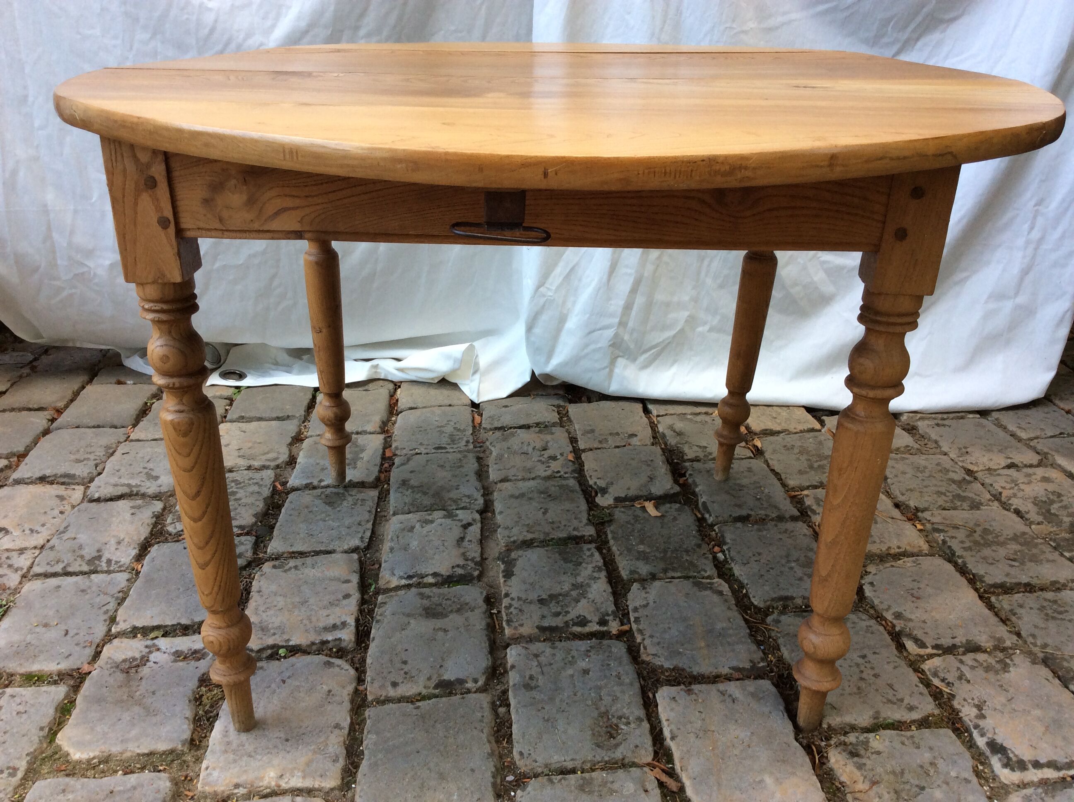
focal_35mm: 32
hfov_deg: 56.9
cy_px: 401
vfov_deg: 44.1
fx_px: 991
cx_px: 537
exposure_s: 1/100
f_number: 2.4
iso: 50
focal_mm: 3.3
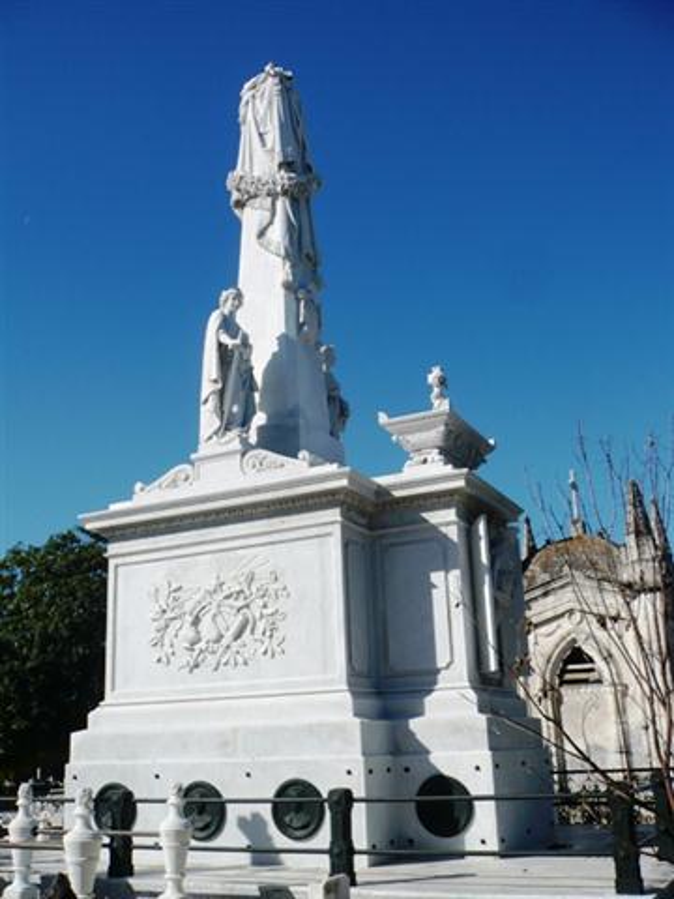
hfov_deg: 40.7
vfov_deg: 52.6
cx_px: 337
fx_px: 909
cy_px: 450
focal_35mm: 35
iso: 100
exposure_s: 1/400
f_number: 8
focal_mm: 5.8
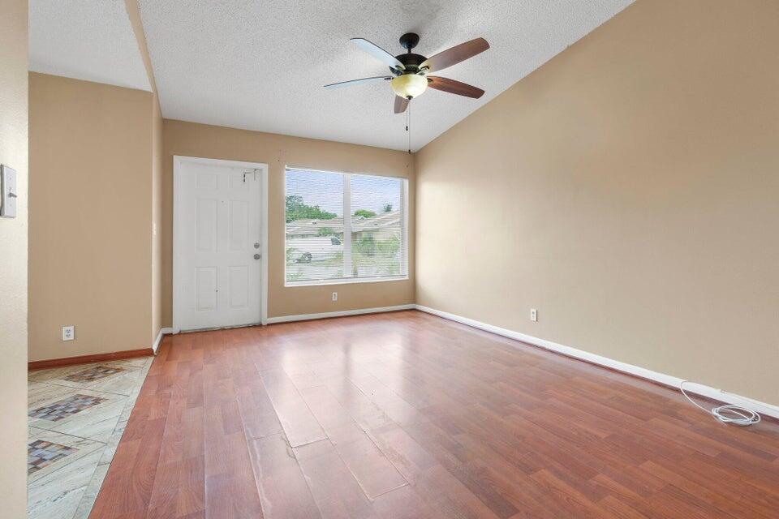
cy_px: 260
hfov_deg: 96.7
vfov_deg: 73.7
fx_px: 346
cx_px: 390
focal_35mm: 16
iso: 100
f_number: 8
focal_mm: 16
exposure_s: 1/4
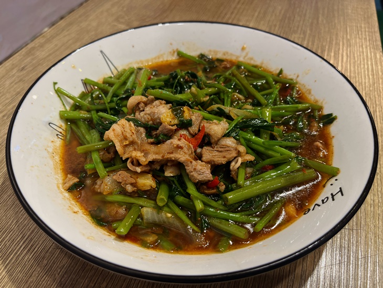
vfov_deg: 53.1
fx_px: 288
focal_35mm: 26
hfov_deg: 67.3
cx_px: 192
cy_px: 144
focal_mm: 5.1
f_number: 1.6
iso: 80
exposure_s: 1/120
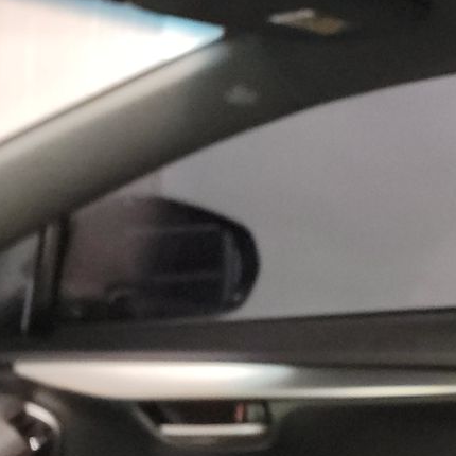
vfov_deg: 21.9
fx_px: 1177
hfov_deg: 18.4
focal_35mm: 79
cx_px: 754
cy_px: 189
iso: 2662
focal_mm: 6.7
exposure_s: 1/8
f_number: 1.8
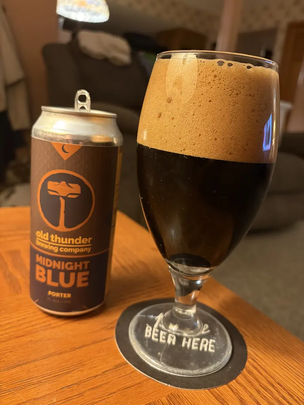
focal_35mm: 26
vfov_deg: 67.3
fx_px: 304
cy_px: 202
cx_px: 152
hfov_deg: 53.1
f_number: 1.6
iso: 400
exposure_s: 1/60
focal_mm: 5.96
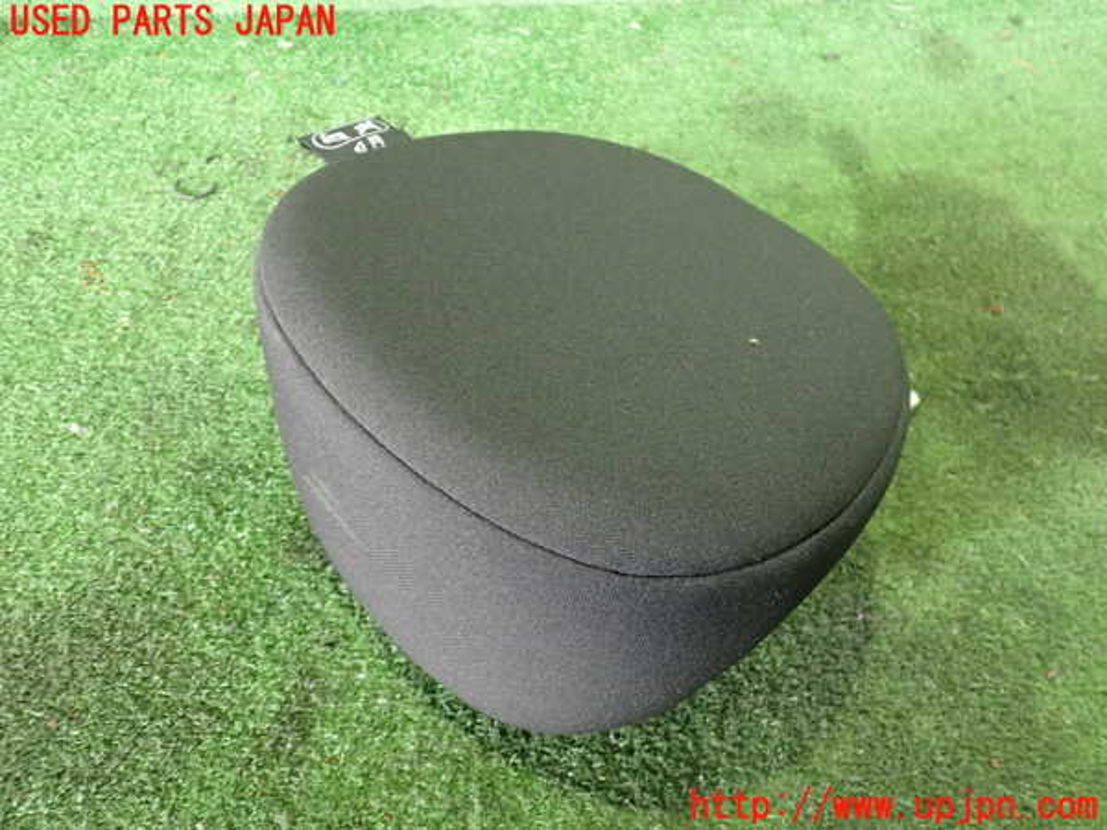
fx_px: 959
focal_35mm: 30
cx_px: 554
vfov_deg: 46.8
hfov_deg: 60.0
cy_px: 415
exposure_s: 1/30
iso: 800
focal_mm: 5.4
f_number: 2.3
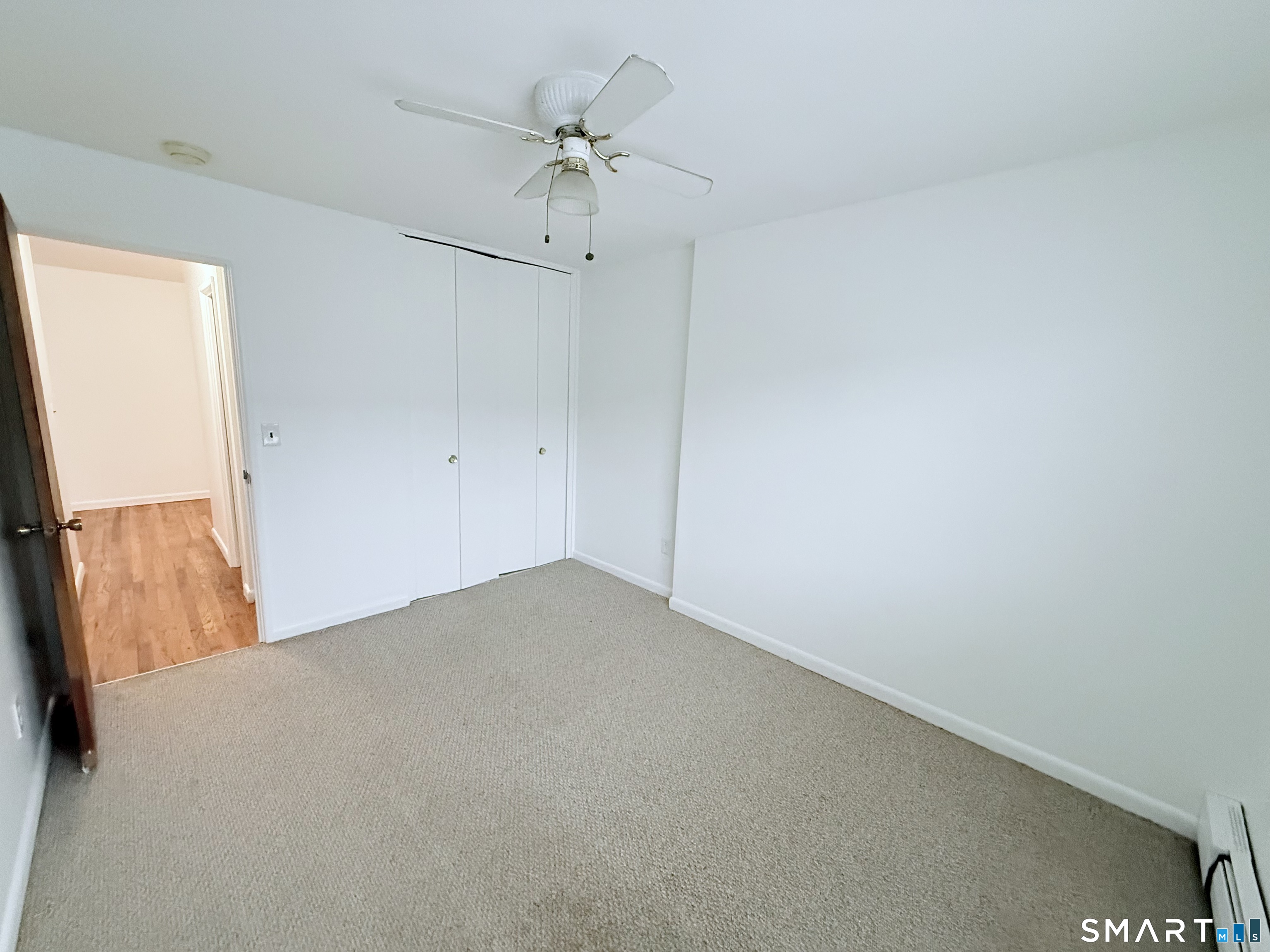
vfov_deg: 85.7
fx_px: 514
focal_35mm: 14
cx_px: 635
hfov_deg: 102.1
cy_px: 476
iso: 640
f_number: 2.2
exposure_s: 1/60
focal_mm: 2.22
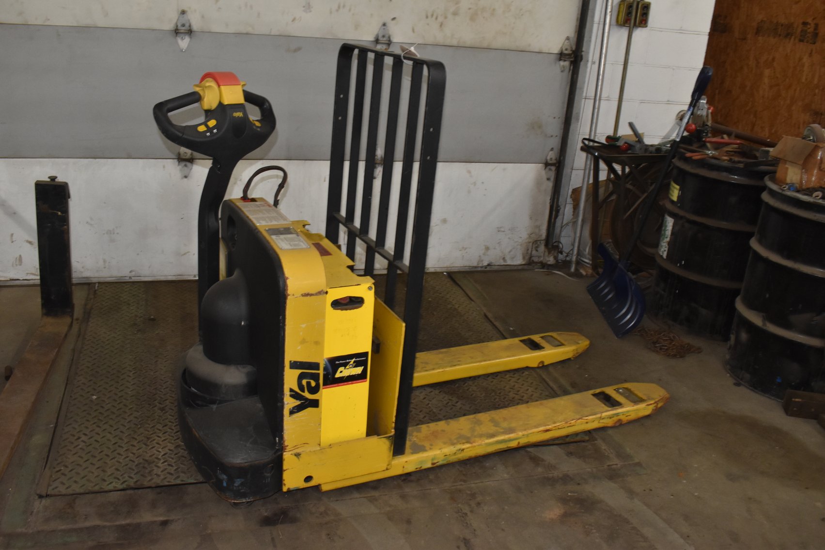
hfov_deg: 59.5
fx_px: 722
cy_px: 275
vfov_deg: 41.7
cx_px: 412
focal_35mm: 32
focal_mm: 21
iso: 1100
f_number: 6.3
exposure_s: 1/60
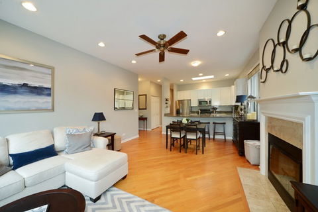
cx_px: 159
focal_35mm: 12
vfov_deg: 90.0
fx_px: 106
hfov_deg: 112.6
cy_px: 106
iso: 400
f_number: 8
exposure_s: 1/6
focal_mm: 12
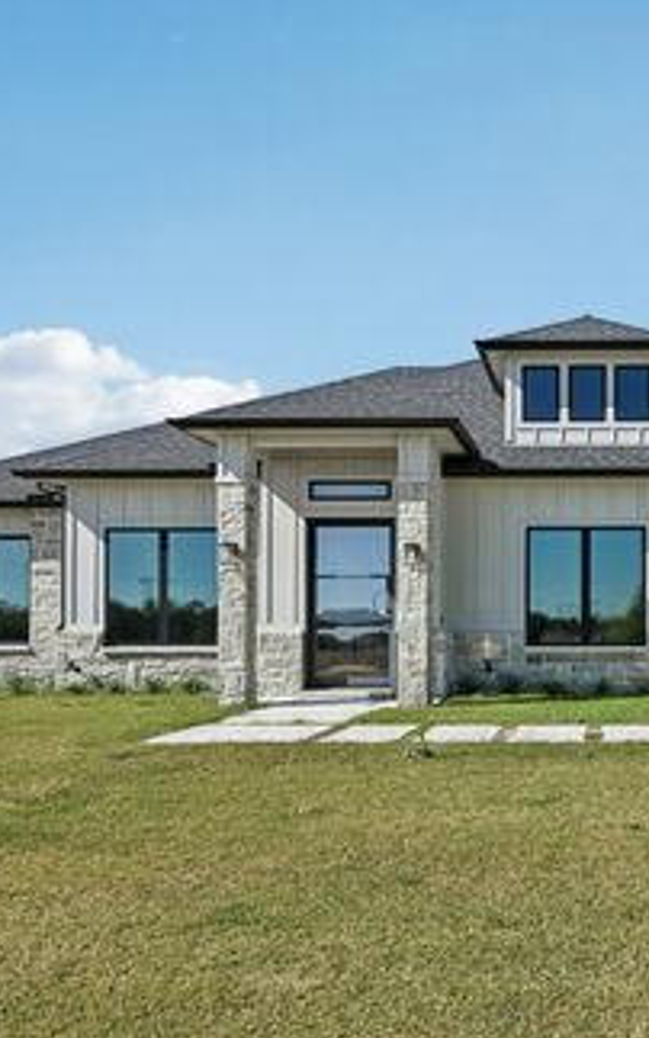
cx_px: 582
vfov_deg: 62.9
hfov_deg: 39.0
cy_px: 525
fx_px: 849
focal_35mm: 30
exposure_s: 1/1250
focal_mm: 19
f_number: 8
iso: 400
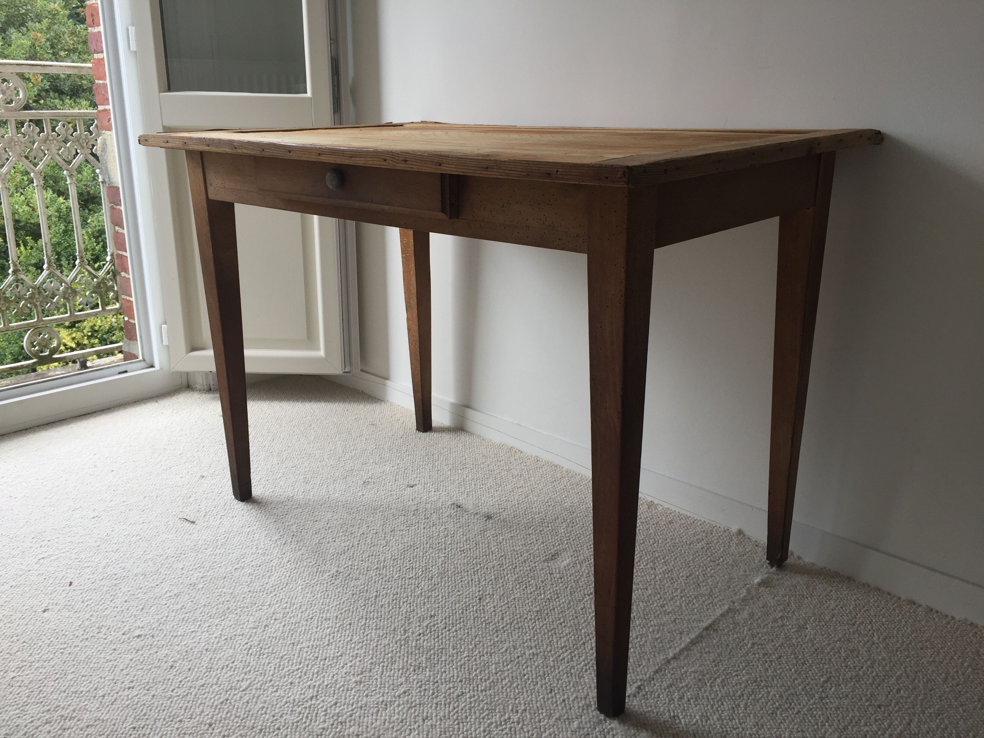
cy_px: 369
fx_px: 824
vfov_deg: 48.2
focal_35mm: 29
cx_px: 492
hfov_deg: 61.7
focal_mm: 4.15
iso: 32
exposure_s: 1/344
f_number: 2.2
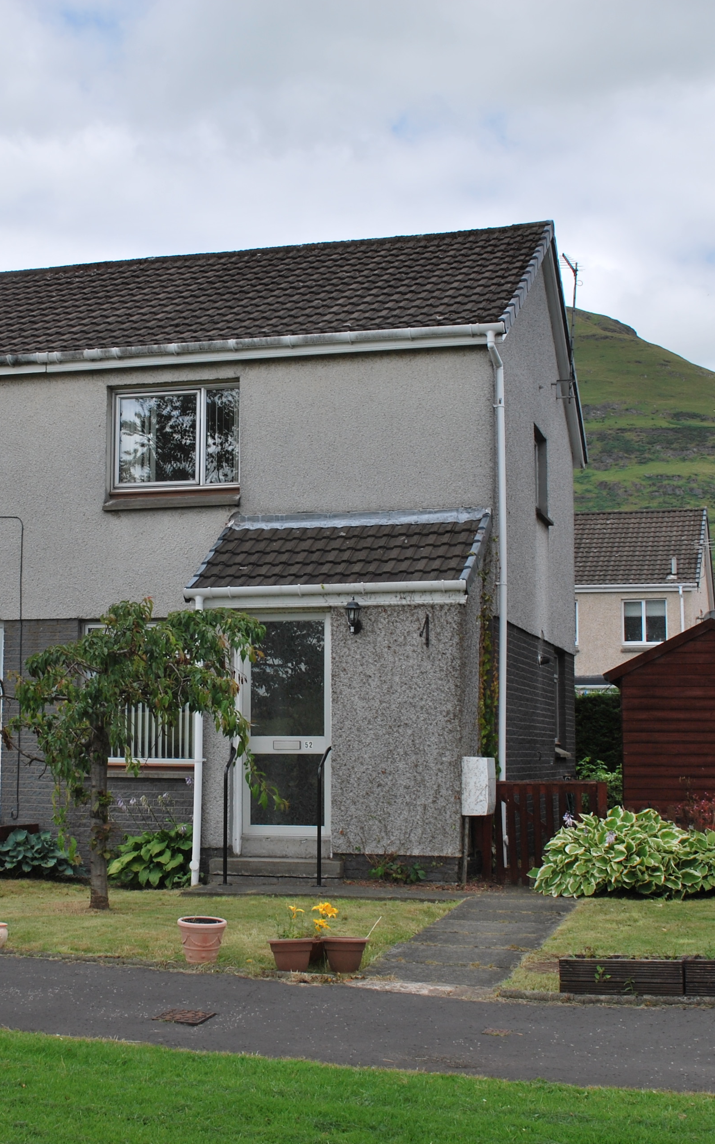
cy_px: 566
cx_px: 217
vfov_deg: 39.6
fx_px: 1590
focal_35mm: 51
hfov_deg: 25.2
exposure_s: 1/250
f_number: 8
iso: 100
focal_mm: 22
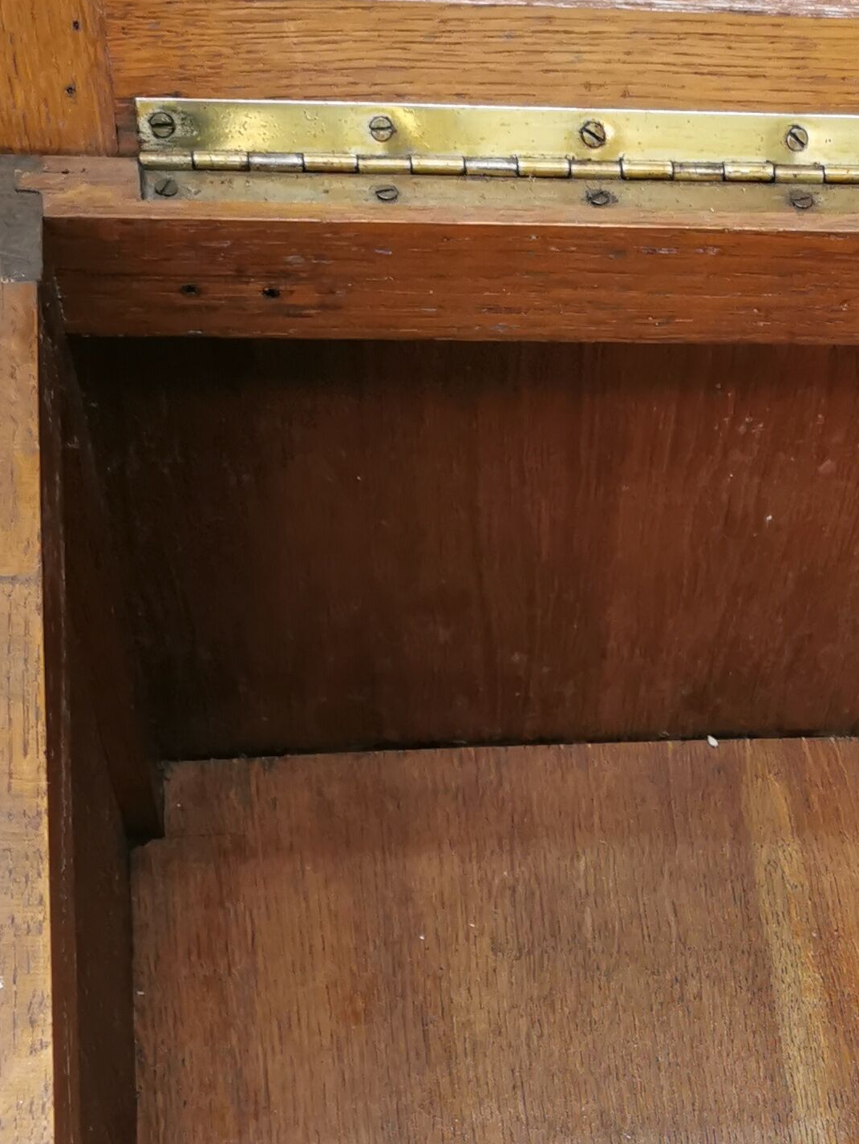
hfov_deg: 20.6
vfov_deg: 26.0
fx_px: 2282
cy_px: 1259
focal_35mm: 69
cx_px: 854
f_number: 1.6
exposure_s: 1/100
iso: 200
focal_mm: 5.56
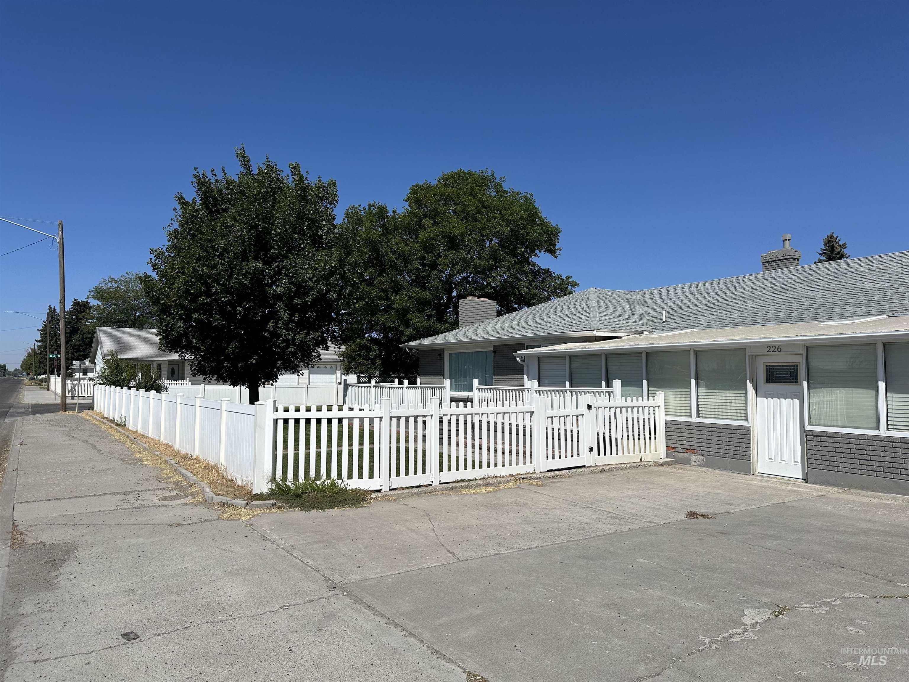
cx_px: 454
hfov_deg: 71.6
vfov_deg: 56.8
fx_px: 630
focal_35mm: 24
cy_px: 341
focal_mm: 6.86
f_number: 1.78
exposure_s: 1/9709
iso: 80
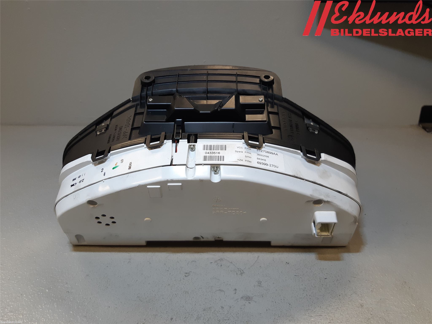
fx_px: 324
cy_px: 162
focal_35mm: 26
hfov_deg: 67.3
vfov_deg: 53.1
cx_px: 216
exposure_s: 1/100
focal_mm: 3.93
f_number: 1.7
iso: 64
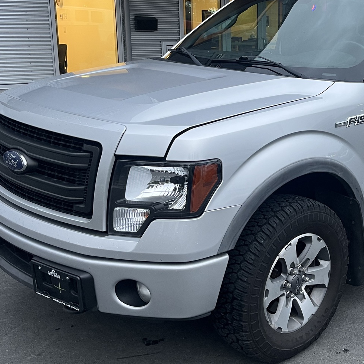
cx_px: 304
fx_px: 571
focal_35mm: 48
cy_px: 143
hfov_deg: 34.0
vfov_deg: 35.2
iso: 125
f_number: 1.6
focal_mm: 5.1
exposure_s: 1/60
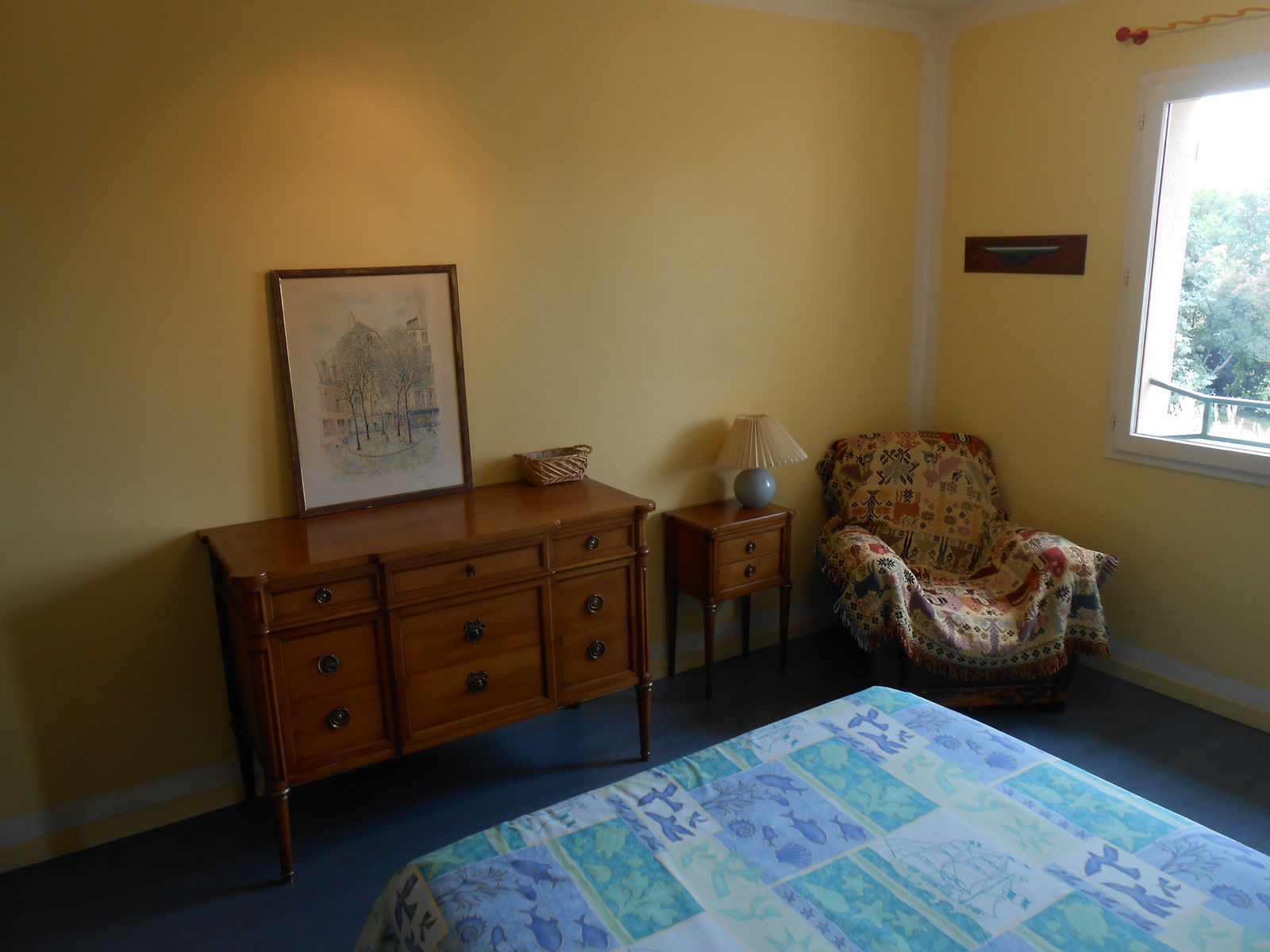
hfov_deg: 67.3
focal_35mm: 26
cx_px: 635
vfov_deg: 53.1
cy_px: 476
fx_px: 954
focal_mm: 4.6
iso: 80
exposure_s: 1/40
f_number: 3.5
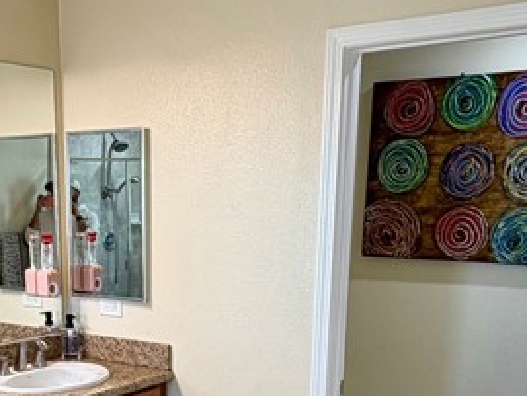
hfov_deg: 35.8
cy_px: 410
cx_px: 172
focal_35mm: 53
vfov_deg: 25.9
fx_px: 808
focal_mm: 2.22
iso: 100
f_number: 2.2
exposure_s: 1/120
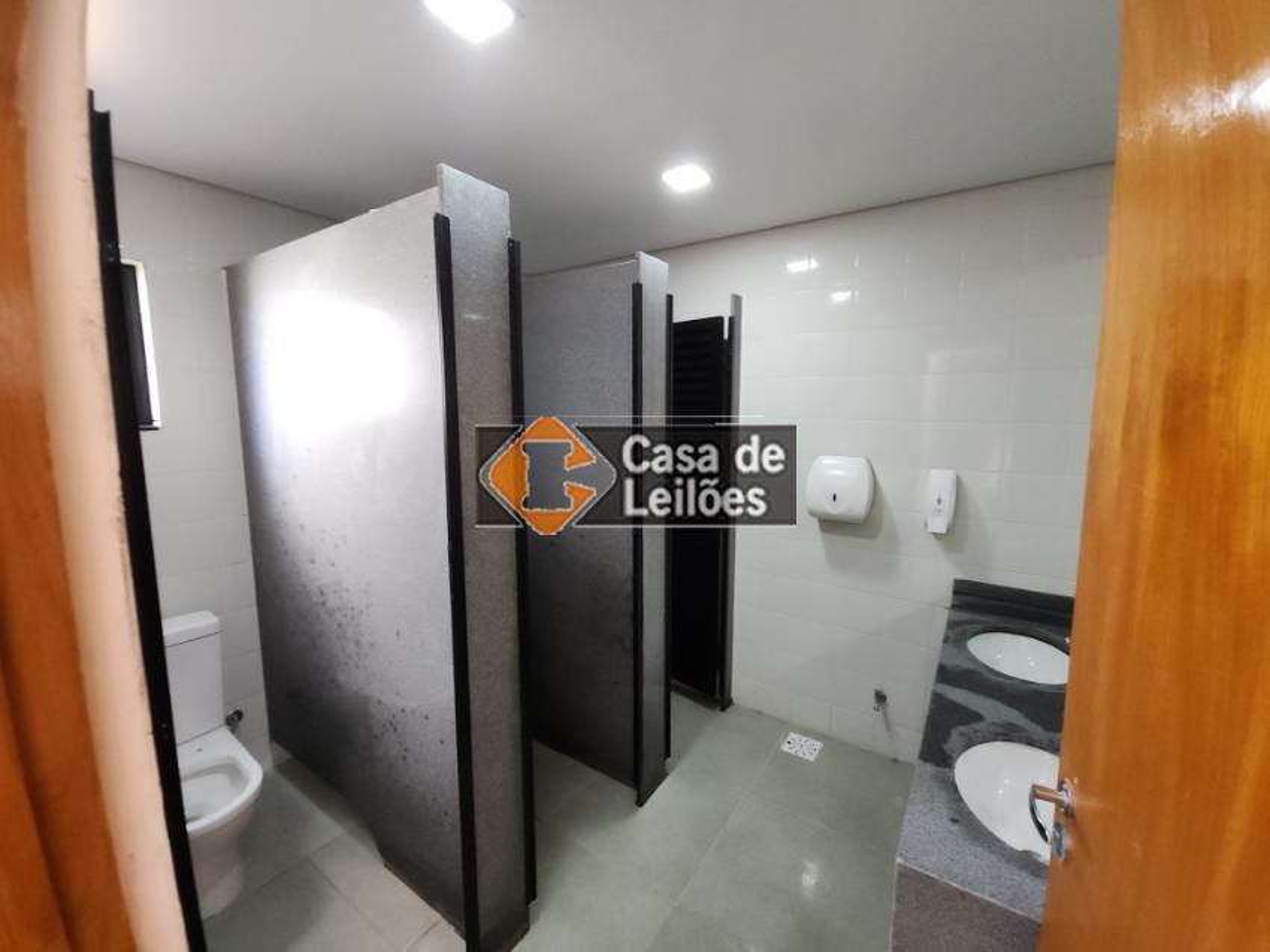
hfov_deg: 106.2
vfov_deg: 89.9
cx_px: 635
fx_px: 477
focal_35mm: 13
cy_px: 476
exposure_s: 1/40
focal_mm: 2.2
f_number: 2.2
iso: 320
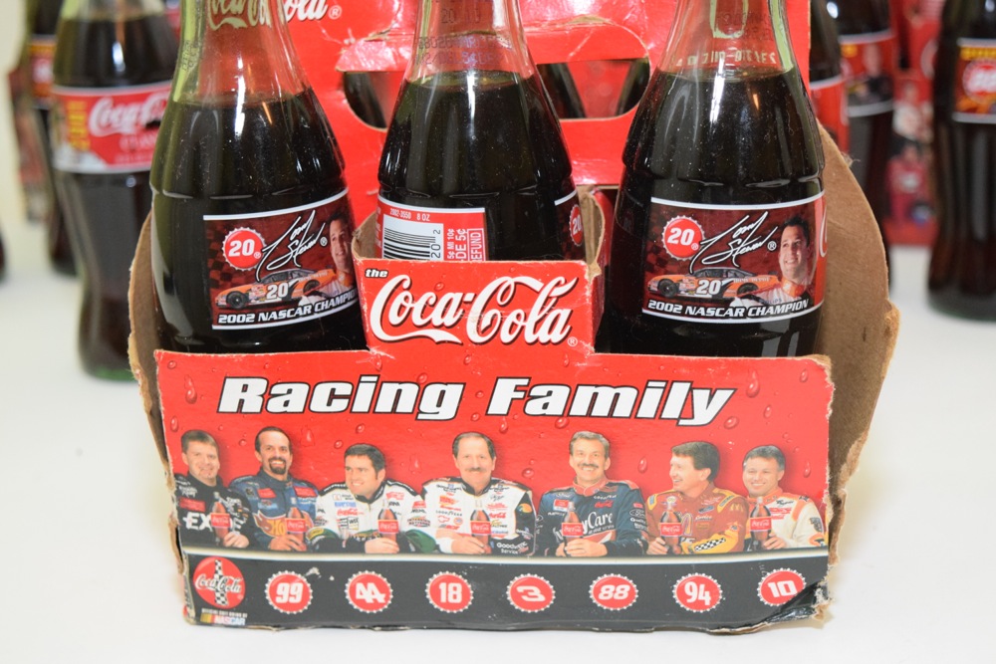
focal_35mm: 68
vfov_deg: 20.2
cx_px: 498
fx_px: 1868
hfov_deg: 29.9
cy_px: 332
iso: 3200
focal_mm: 45
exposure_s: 1/60
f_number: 5
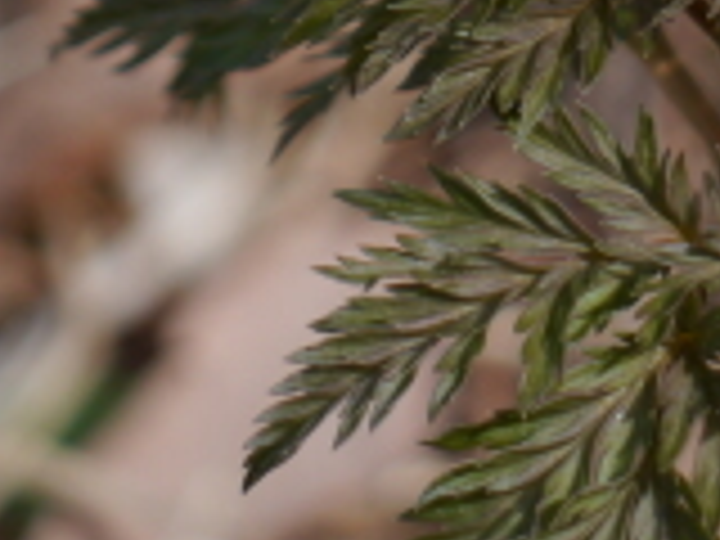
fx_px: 26062
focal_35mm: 1253
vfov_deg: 1.2
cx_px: 788
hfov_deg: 1.6
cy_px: -173
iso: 160
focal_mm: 200
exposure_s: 1/500
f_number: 5.6
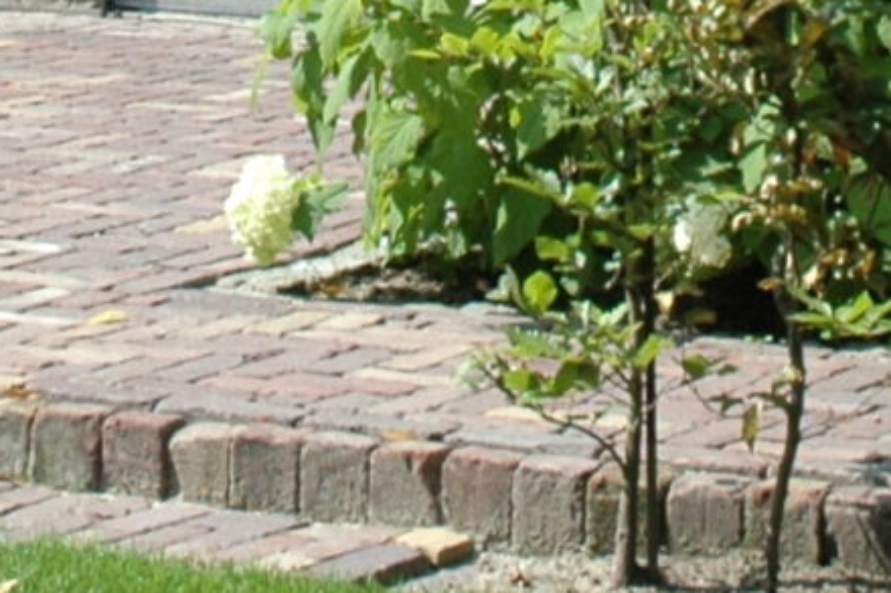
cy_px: -544
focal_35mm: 192
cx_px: 427
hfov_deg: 10.7
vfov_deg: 6.9
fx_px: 4750
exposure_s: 1/250
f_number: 8
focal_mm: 22
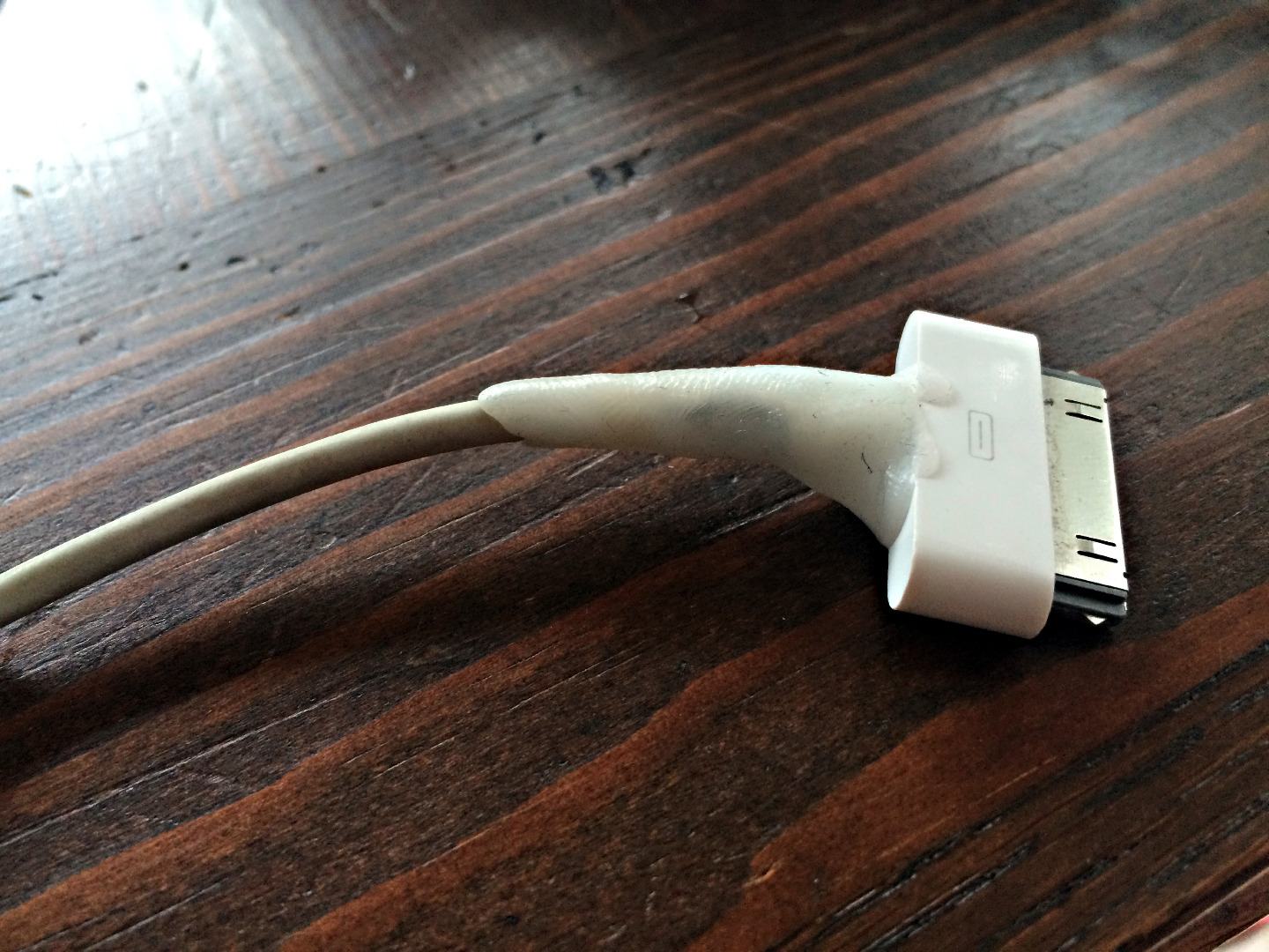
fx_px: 1063
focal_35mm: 29
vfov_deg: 48.2
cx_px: 634
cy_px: 476
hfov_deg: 61.7
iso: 64
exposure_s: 1/30
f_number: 2.2
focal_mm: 4.15
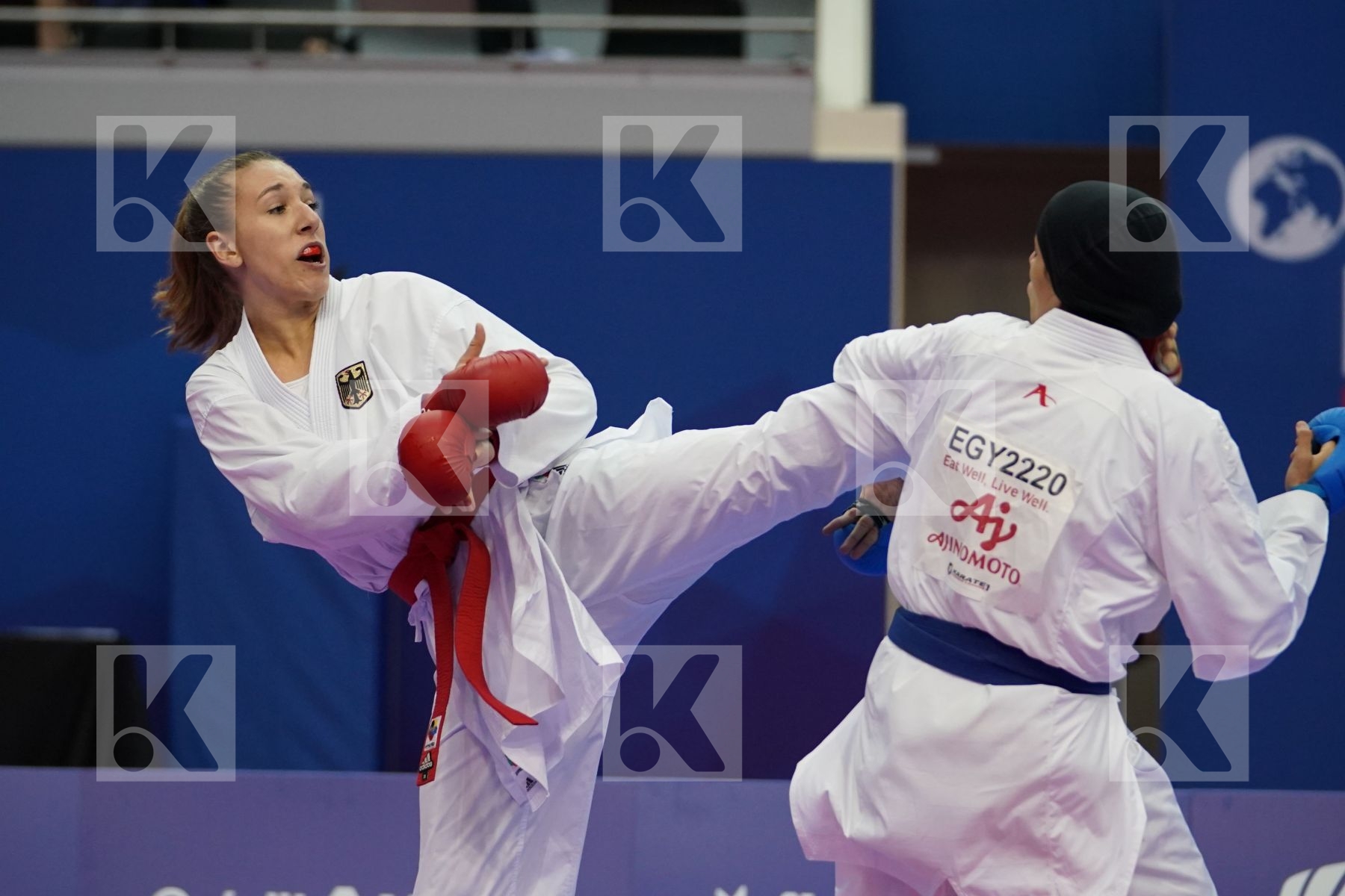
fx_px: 7061
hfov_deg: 10.9
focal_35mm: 189
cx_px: 672
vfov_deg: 7.3
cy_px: 448
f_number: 2.8
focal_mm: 126
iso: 2500
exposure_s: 1/1000
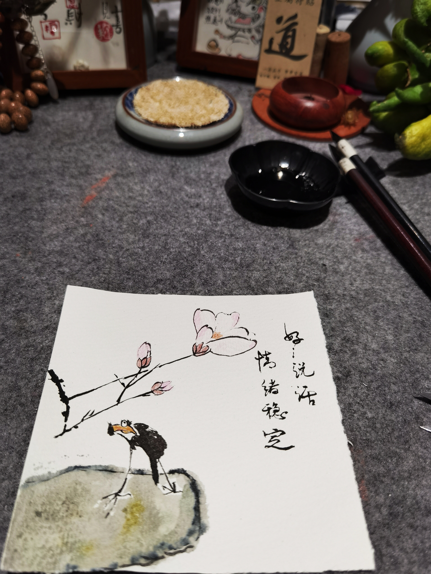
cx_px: 216
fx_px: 448
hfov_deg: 51.4
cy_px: 287
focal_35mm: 27
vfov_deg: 65.3
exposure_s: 1/100
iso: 100
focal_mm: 6.71
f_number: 1.9
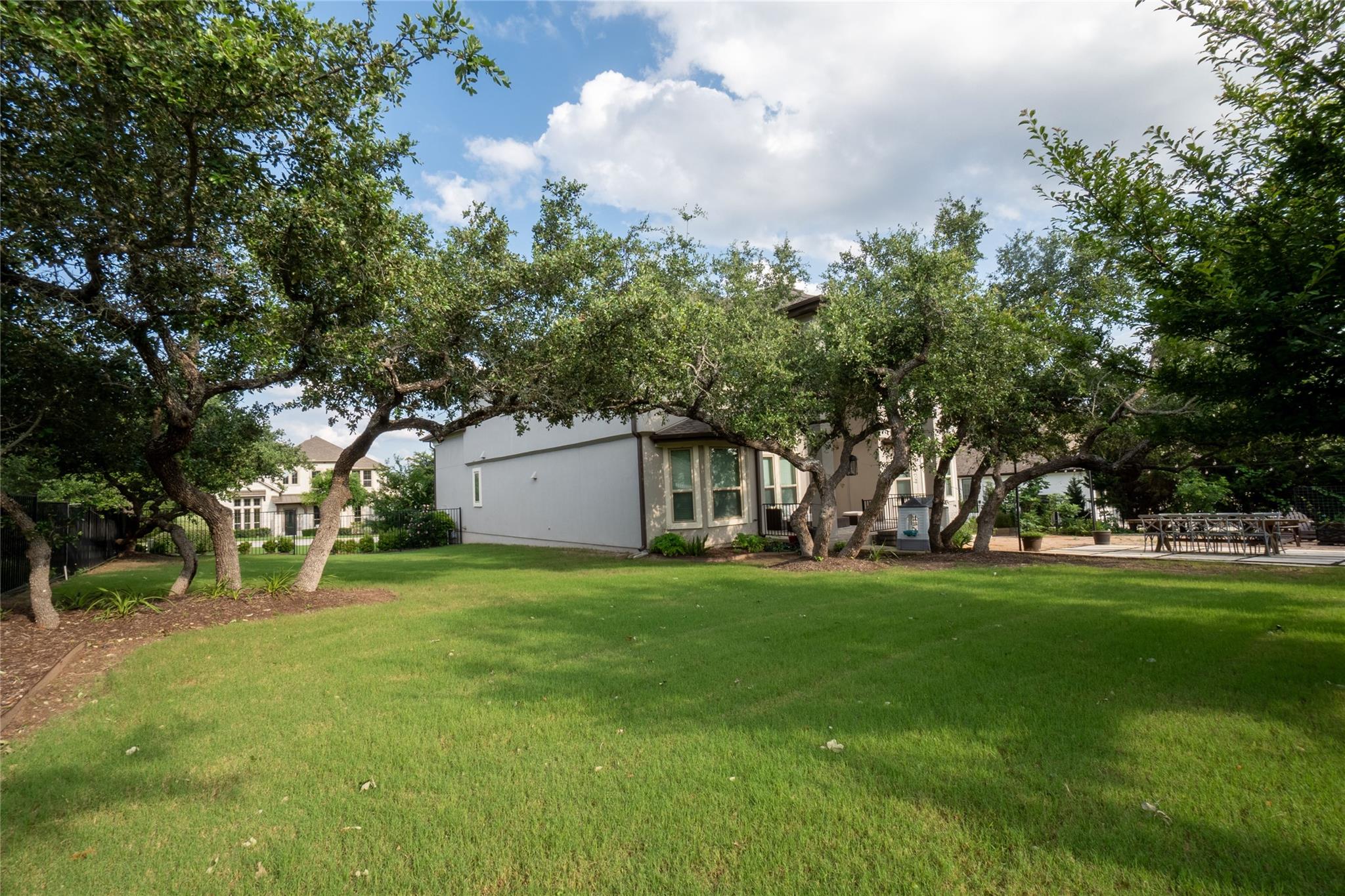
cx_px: 672
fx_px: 560
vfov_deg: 77.3
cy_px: 448
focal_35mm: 15
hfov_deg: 100.4
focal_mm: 10
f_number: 16
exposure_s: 1/160
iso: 100
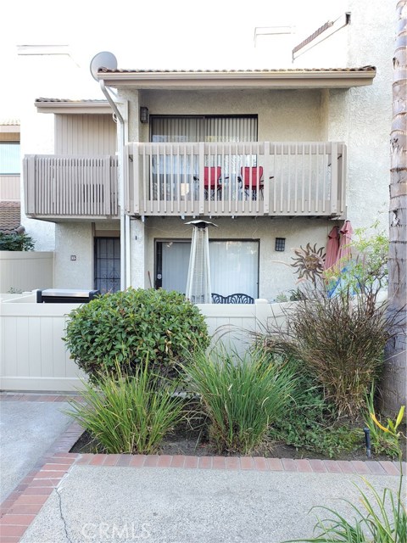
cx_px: 204
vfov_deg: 67.3
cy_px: 272
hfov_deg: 53.1
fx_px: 408
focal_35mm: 26
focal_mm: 4.3
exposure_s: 1/120
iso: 125
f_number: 2.4
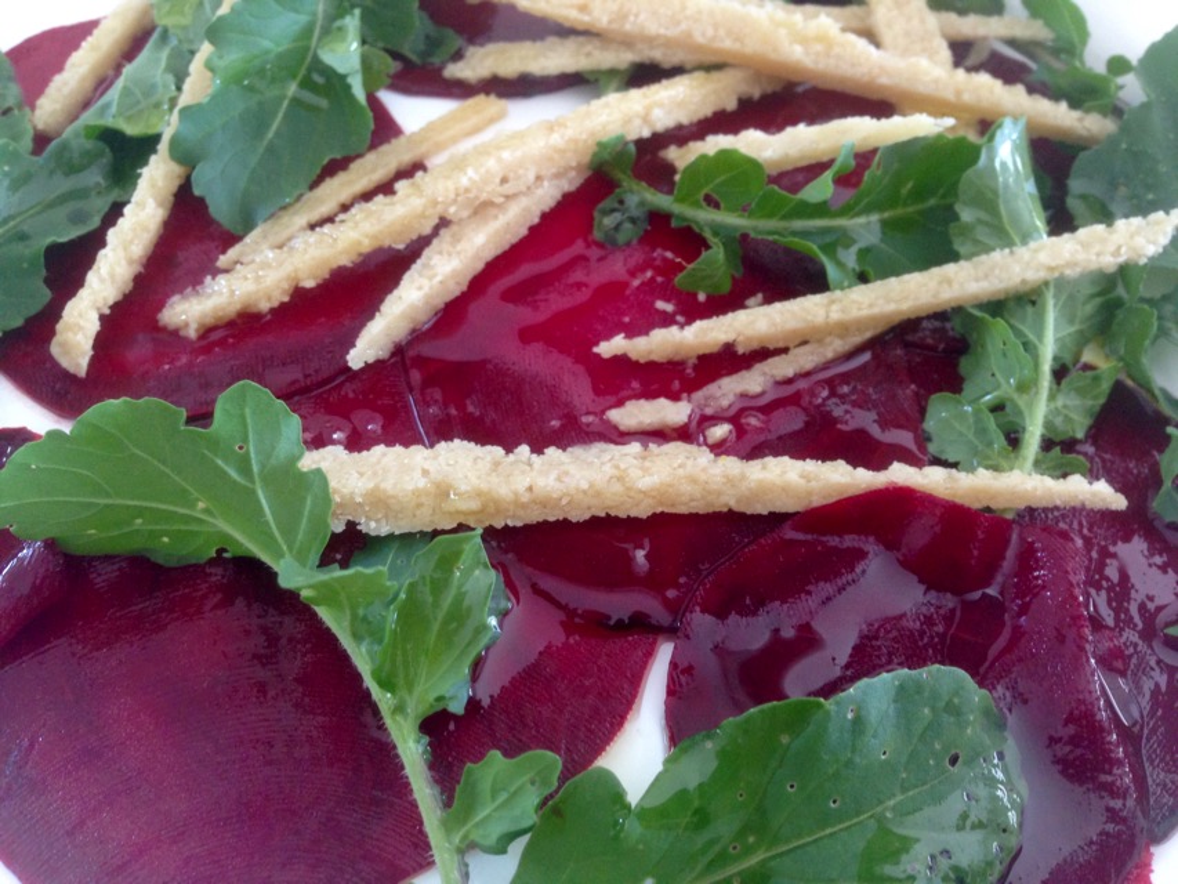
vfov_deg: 43.0
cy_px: 442
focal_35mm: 33
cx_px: 589
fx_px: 1123
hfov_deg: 55.3
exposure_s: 1/20
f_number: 2.4
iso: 125
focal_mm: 4.12
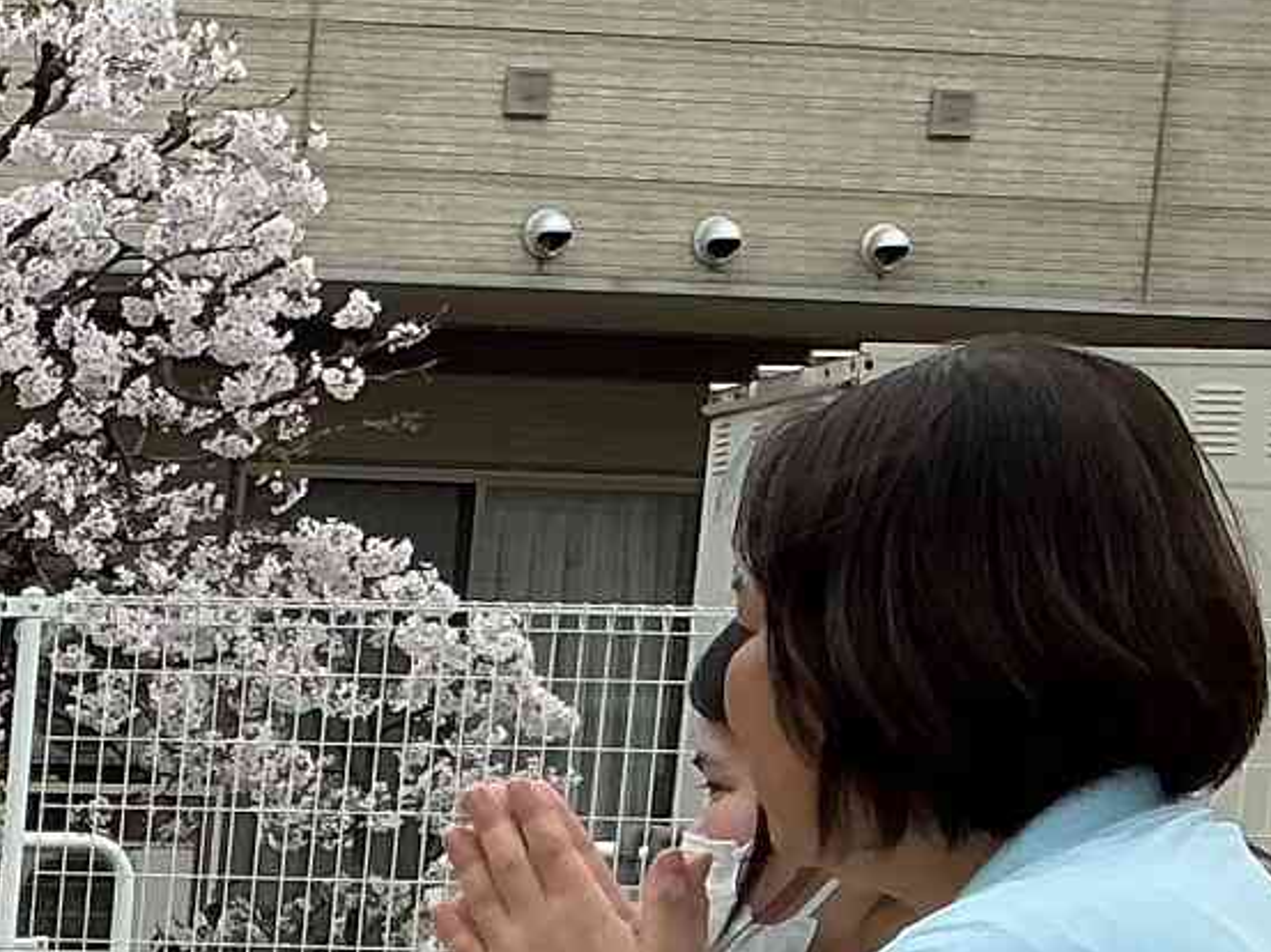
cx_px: -1453
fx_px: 4660
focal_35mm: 127
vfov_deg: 11.0
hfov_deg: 13.0
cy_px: 1590
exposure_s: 1/310
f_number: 1.8
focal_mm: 3
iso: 25
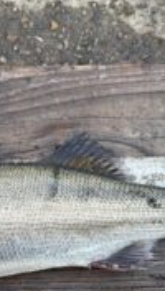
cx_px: 8
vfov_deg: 32.7
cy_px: 178
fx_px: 496
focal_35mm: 64
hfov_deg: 18.5
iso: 50
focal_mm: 5.96
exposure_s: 1/680
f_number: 1.6
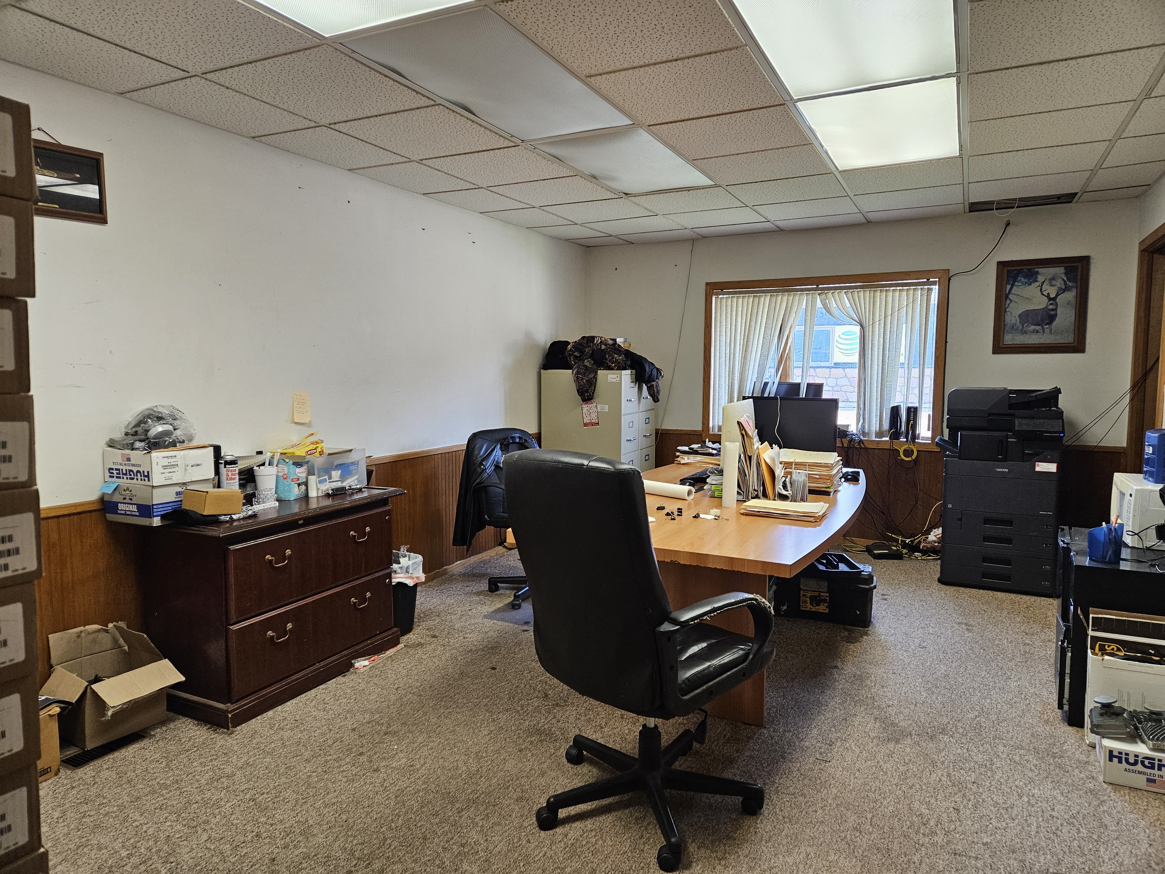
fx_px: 774
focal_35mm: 23
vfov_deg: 58.9
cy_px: 437
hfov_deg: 73.9
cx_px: 582
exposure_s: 1/120
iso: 250
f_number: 1.8
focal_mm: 5.4
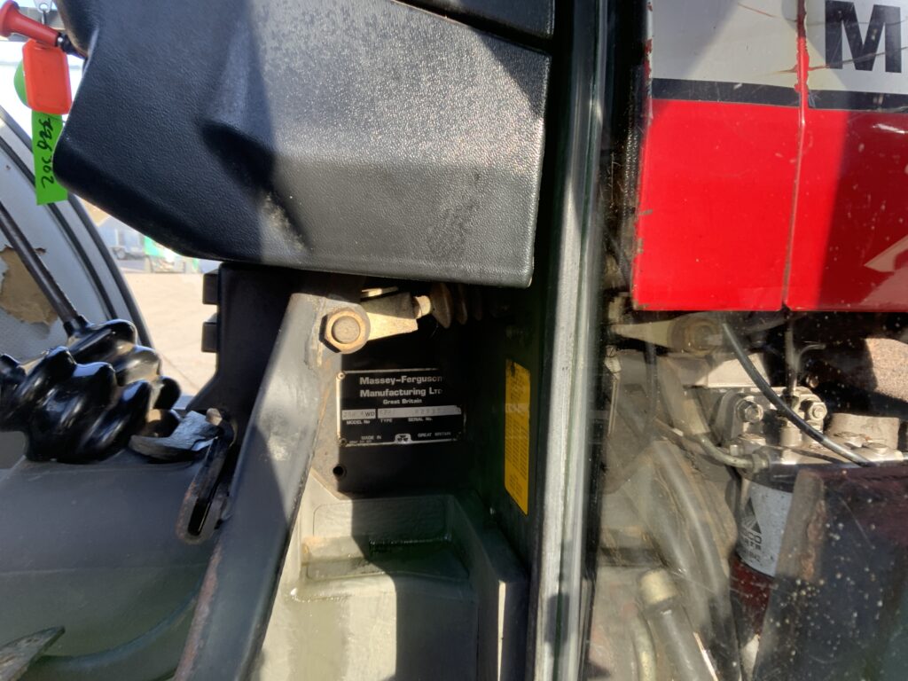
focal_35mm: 29
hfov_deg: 61.7
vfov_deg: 48.2
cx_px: 454
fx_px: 761
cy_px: 340
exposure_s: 1/122
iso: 32
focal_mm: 3
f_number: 1.8
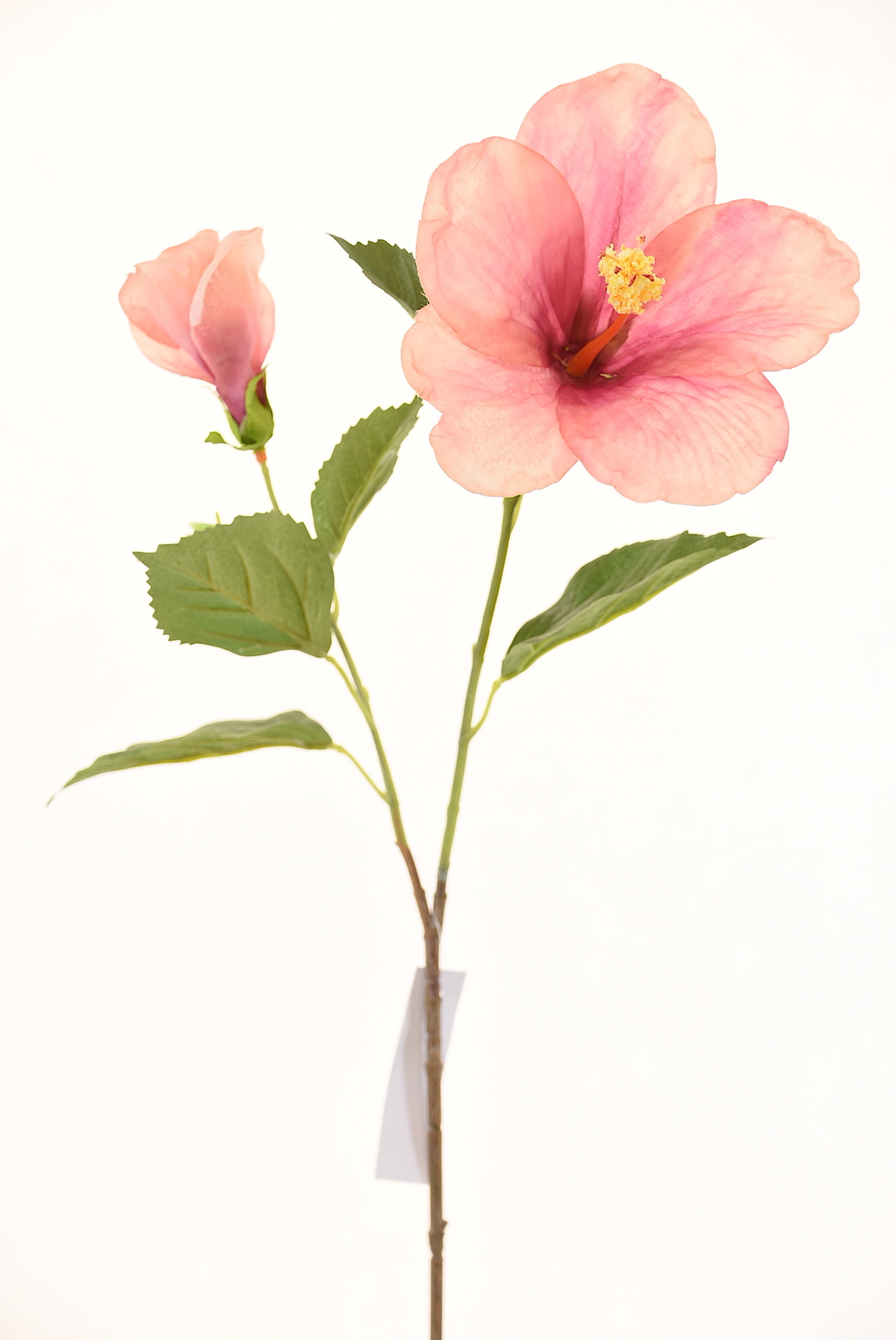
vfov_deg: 21.9
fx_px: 3464
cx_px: 448
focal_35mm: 93
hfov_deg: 14.7
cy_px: 670
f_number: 5
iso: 200
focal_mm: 62
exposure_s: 1/60
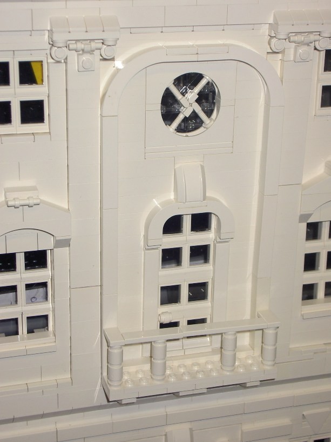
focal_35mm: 75
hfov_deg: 19.6
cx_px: 166
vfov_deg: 26.0
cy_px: 221
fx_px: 957
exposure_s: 1/80
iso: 100
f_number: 4.2
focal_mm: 12.4
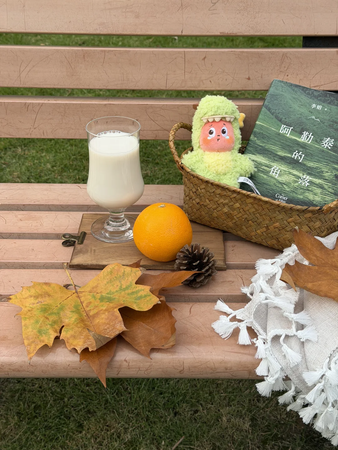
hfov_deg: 30.3
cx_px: 169
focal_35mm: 48
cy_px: 225
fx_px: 625
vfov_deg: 39.7
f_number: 1.78
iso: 64
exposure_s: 1/371
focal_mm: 6.76
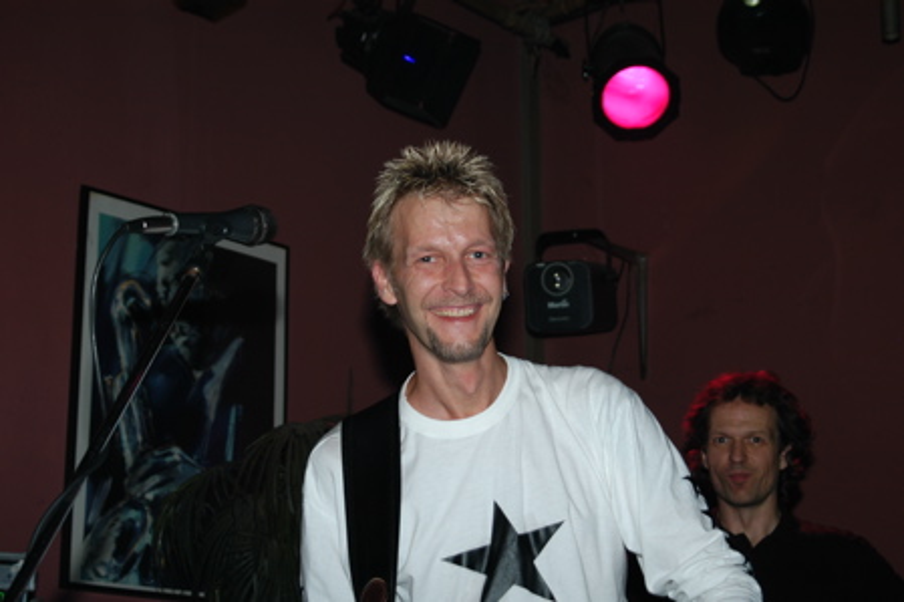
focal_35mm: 78
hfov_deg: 26.0
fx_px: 1958
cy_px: 301
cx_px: 452
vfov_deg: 17.5
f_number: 5.6
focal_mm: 52
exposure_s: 1/100
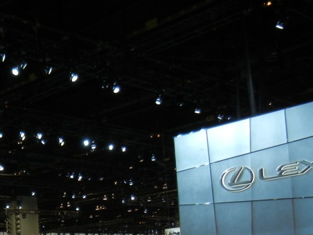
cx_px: -39
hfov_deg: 26.2
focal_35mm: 68
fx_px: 615
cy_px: 252
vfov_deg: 20.7
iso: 160
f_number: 3.5
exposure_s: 1/96
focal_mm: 5.4
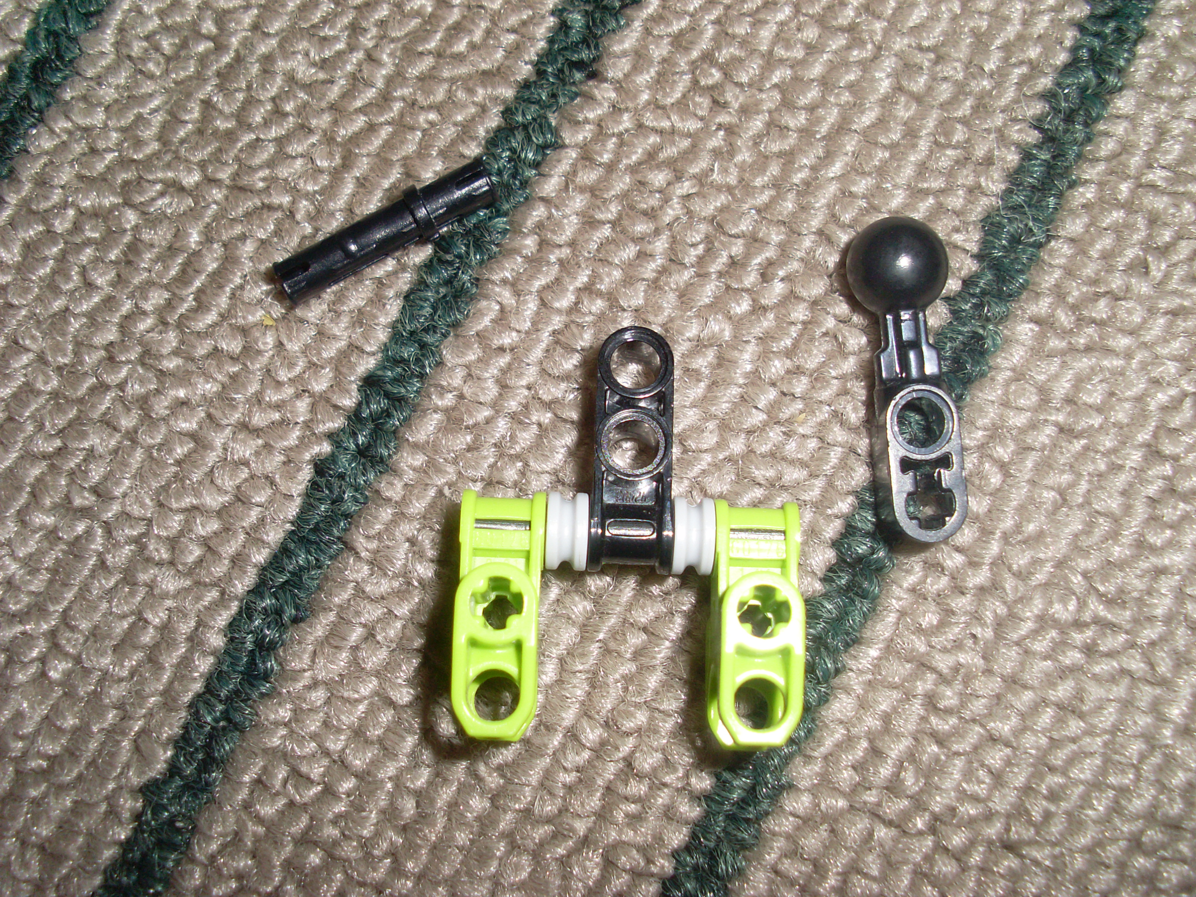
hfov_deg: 49.0
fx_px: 1313
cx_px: 598
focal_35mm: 38
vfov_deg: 37.7
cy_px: 448
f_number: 7.7
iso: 100
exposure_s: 1/45
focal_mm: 6.3
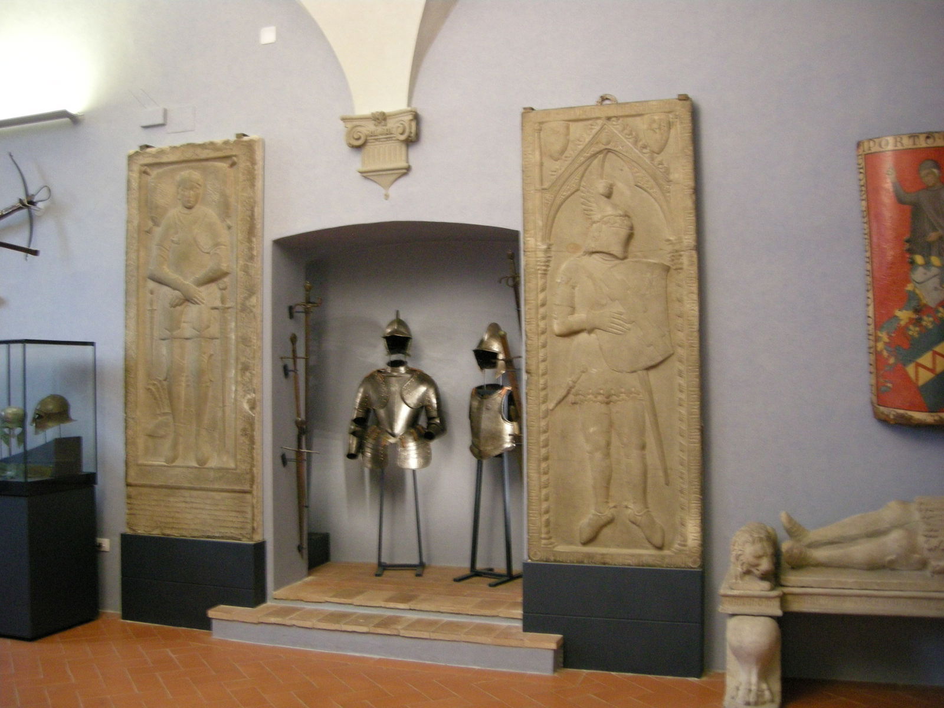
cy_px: 354
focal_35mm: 36
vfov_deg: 39.7
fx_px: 982
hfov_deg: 51.4
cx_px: 472
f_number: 2.7
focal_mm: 7.5
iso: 400
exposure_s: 1/15.6
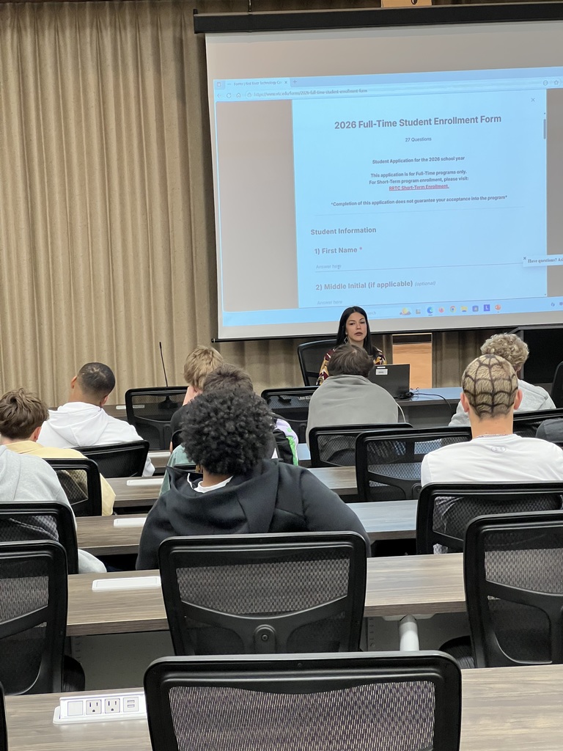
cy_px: 376
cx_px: 282
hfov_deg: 19.1
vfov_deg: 25.3
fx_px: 1670
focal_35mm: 77
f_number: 2.8
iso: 250
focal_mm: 9
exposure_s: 1/60
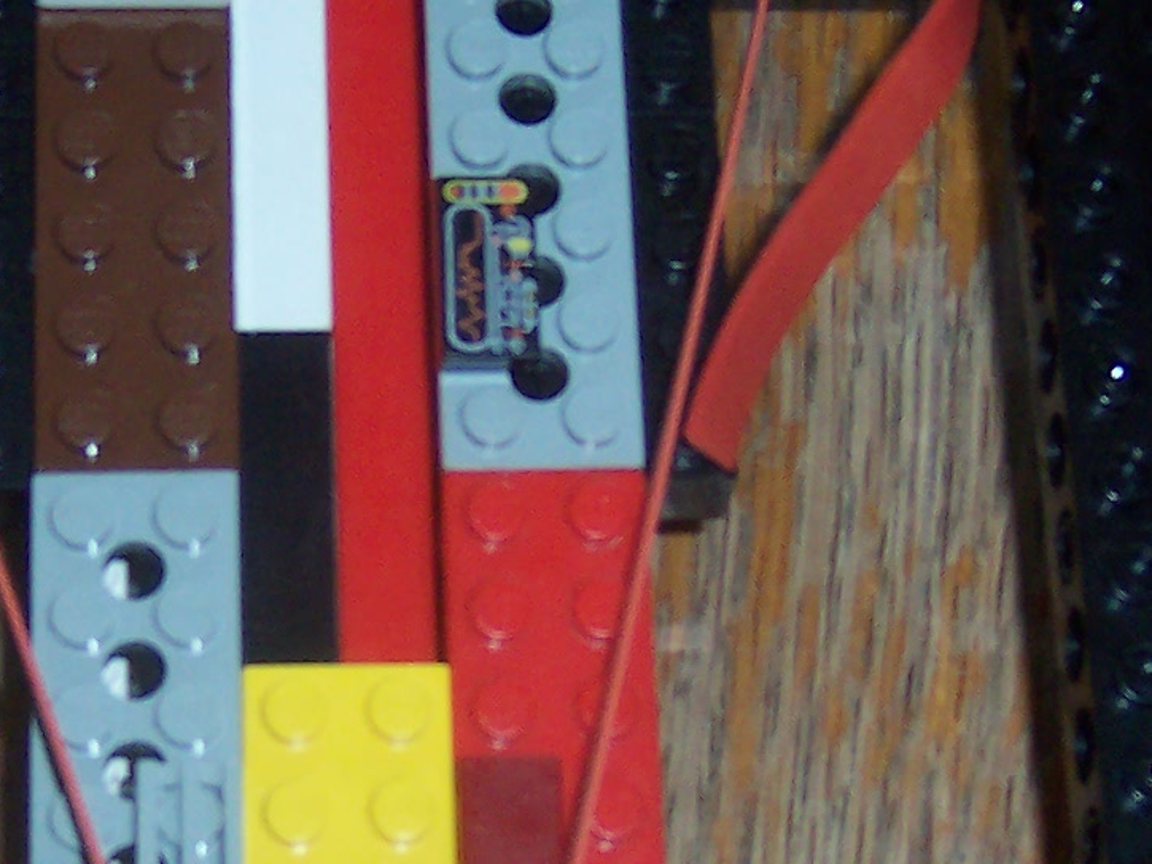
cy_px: 600
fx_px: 3361
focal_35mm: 101
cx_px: 465
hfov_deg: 19.4
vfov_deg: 14.6
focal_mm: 5.6
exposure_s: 1/60
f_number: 2.8
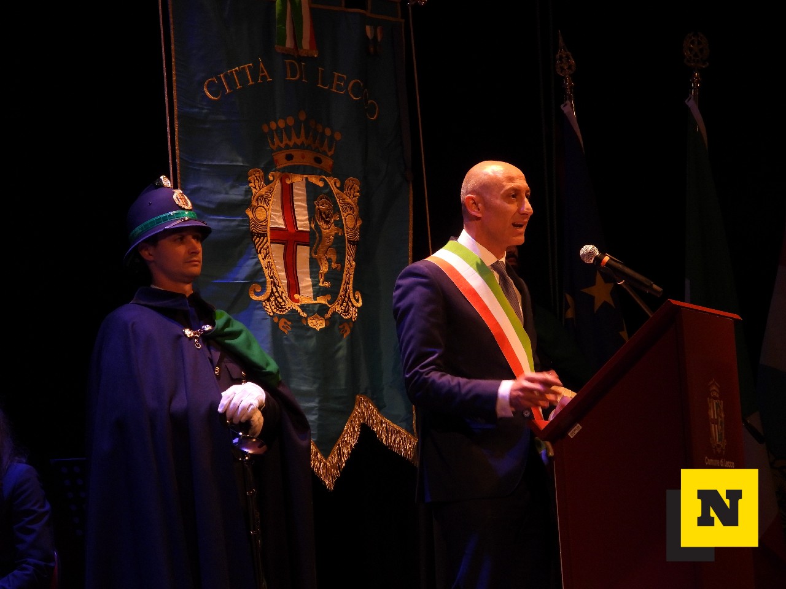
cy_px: 294
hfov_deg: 15.8
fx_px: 2838
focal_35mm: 125
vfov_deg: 11.9
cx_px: 393
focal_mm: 22.5
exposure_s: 1/25
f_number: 4
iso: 400
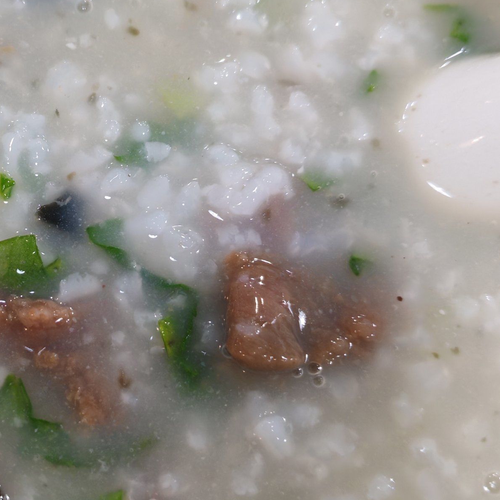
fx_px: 899
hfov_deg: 30.7
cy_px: 234
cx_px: 141
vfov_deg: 31.1
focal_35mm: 55
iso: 640
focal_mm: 5.52
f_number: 1.95
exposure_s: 1/100
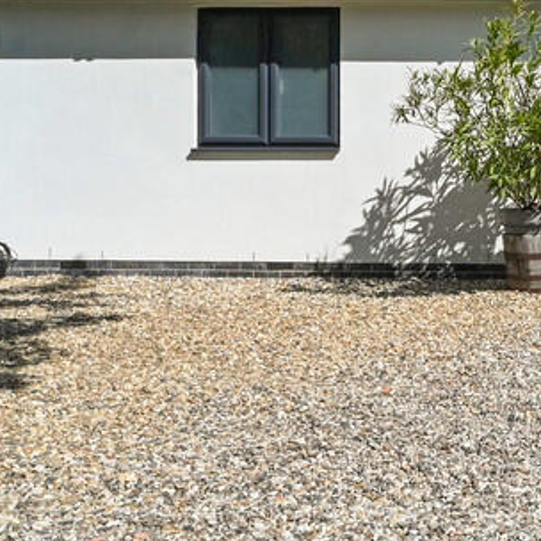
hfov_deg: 31.5
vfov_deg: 36.2
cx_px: 715
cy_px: -40
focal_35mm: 40
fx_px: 707
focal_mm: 14
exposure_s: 1/800
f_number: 11
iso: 400
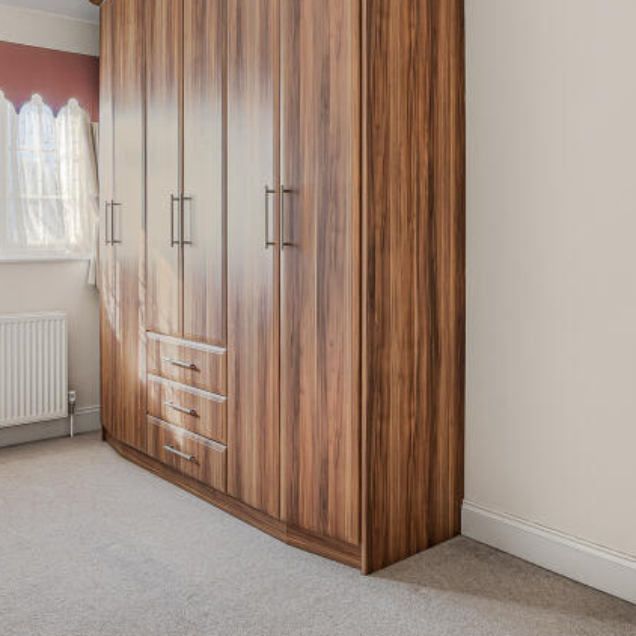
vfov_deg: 47.9
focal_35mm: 34
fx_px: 712
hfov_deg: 48.2
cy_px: 255
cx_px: 320
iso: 400
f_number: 9
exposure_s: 1/5
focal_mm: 16.6
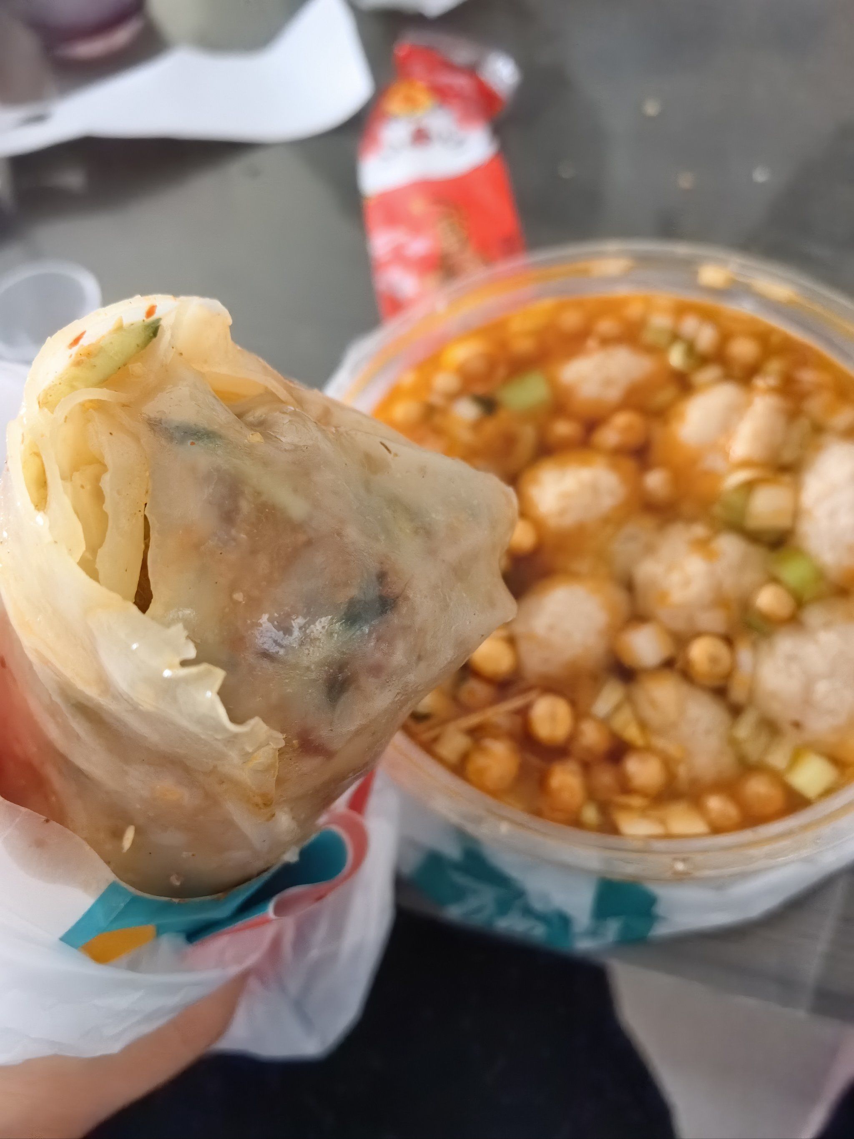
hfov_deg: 51.4
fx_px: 888
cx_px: 427
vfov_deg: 65.3
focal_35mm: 27
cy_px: 570
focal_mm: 5.75
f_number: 2
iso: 1000
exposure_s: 1/100
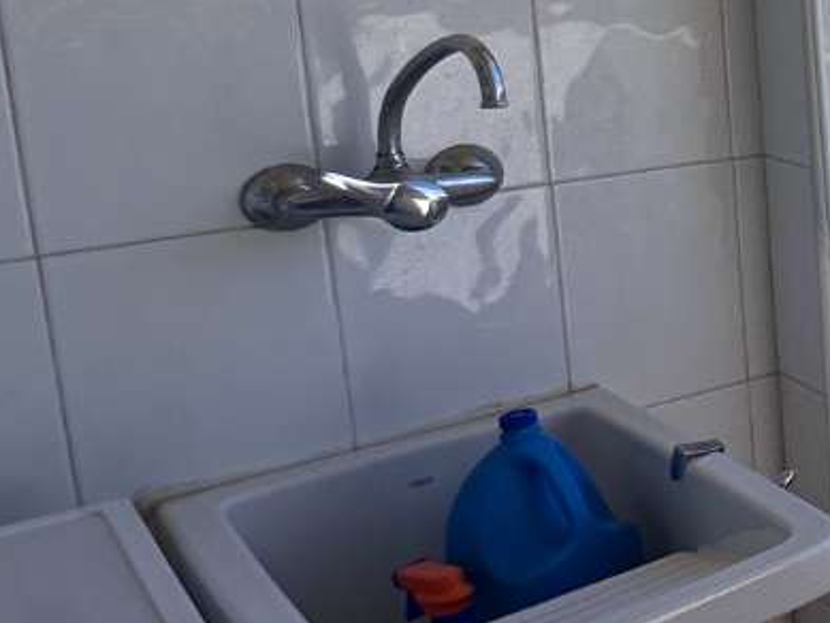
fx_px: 1295
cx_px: 1479
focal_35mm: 54
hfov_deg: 22.2
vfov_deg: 26.4
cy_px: 106
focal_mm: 2.22
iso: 50
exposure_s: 1/1742
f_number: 2.2
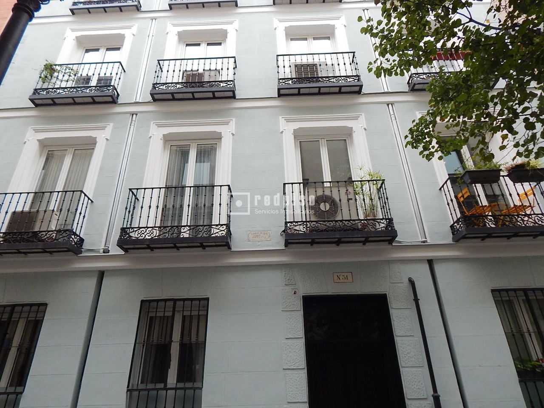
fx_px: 346
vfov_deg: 61.1
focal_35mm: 22
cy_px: 204
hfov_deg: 76.4
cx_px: 272
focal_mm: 4
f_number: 3
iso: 400
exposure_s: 1/400
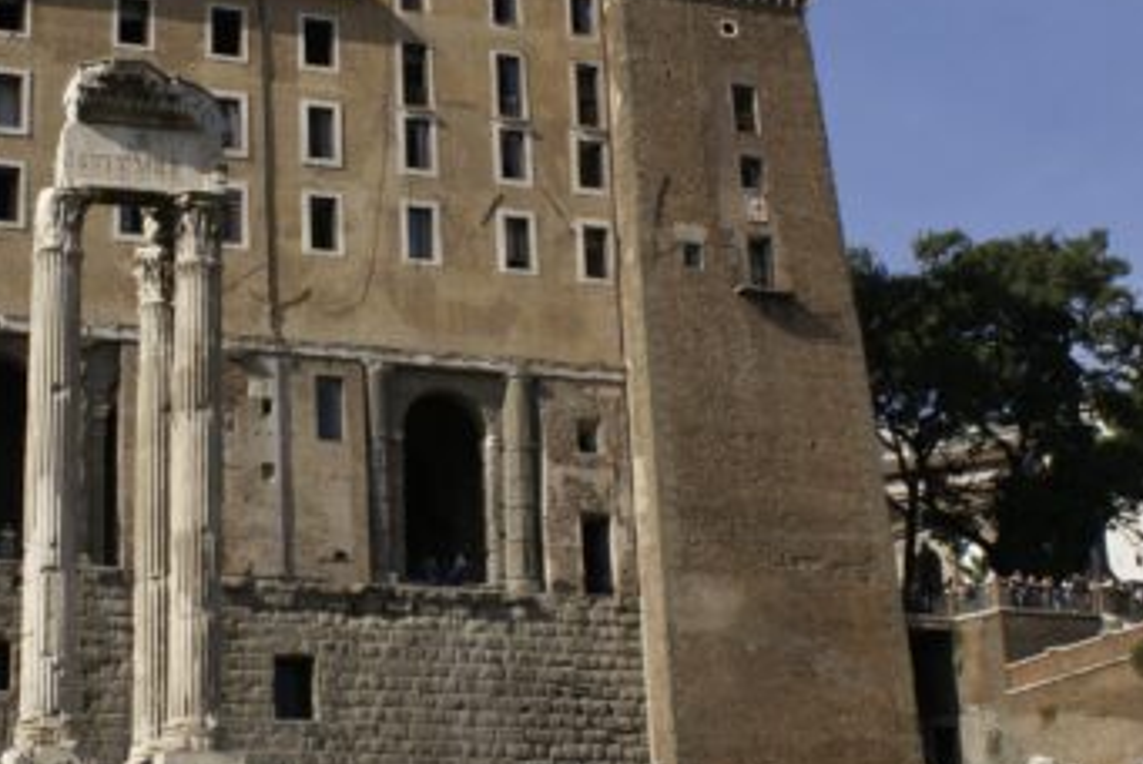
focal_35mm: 74
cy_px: 359
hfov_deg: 27.0
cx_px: 288
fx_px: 2351
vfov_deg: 18.5
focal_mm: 28
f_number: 11
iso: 100
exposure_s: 1/160
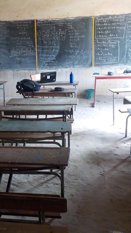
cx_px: 16
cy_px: 113
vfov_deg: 43.7
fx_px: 291
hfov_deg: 24.8
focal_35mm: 47
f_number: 3.3
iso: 250
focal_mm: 4.1
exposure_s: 1/30
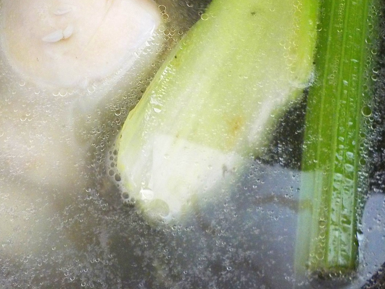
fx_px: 623
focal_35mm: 56
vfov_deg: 25.2
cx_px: 138
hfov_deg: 34.1
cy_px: 24
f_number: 3.3
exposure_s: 1/30
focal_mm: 4.1
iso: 400
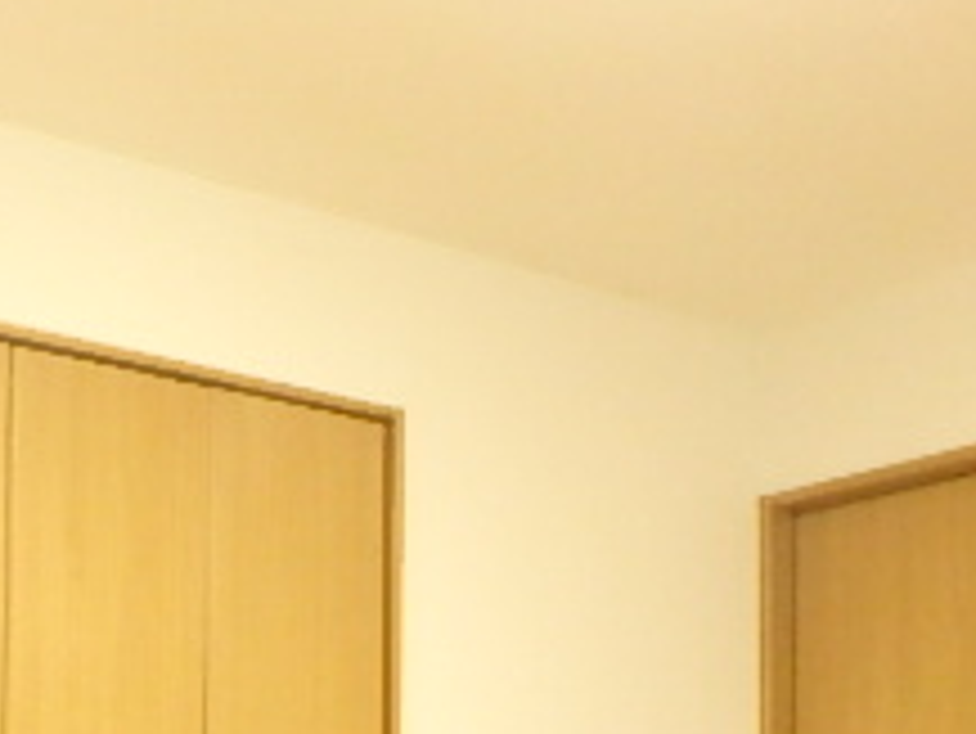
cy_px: 964
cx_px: -171
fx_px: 1749
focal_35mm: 62
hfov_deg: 27.7
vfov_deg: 21.4
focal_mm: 3.7
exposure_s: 1/30
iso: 800
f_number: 3.5
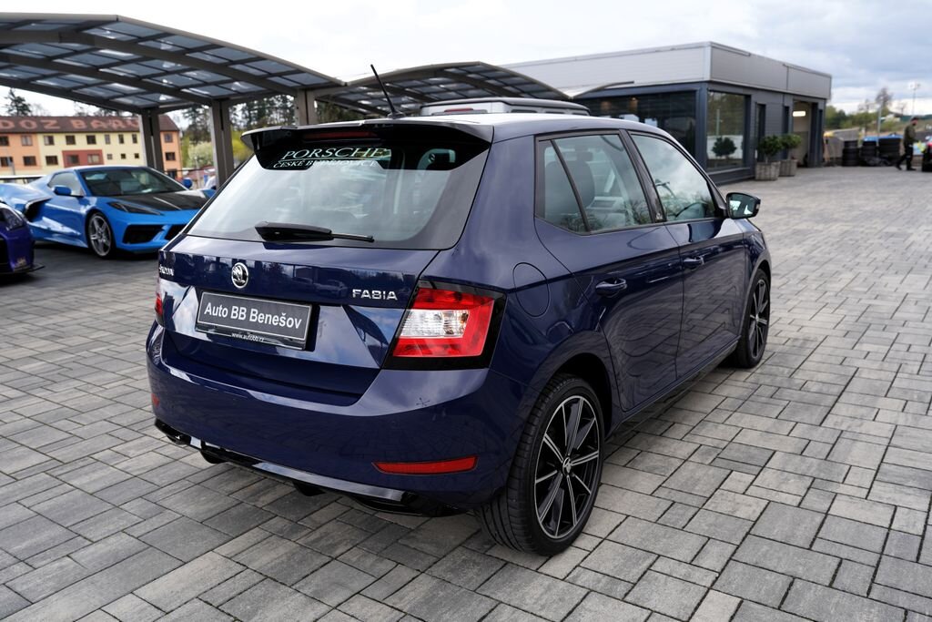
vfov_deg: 45.0
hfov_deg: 63.7
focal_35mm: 29
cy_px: 311
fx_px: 751
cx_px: 466
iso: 100
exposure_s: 1/100
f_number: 5.6
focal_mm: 29
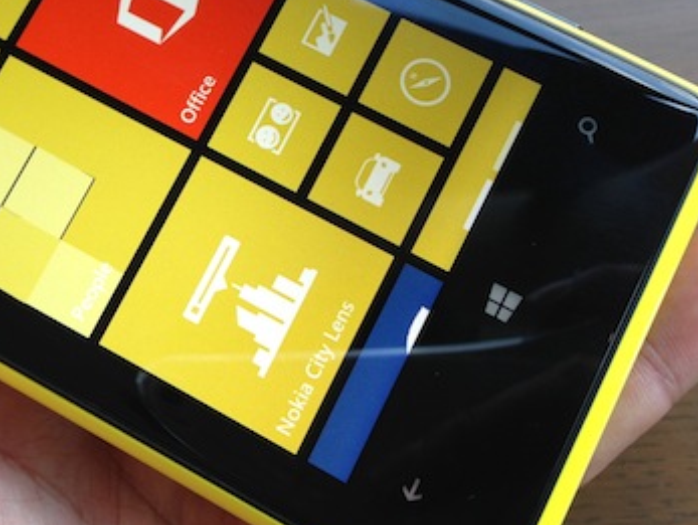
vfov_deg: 25.4
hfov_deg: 32.6
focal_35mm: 57
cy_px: 135
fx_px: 1151
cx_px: 119
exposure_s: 1/40
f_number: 2.4
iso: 50
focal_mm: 4.13
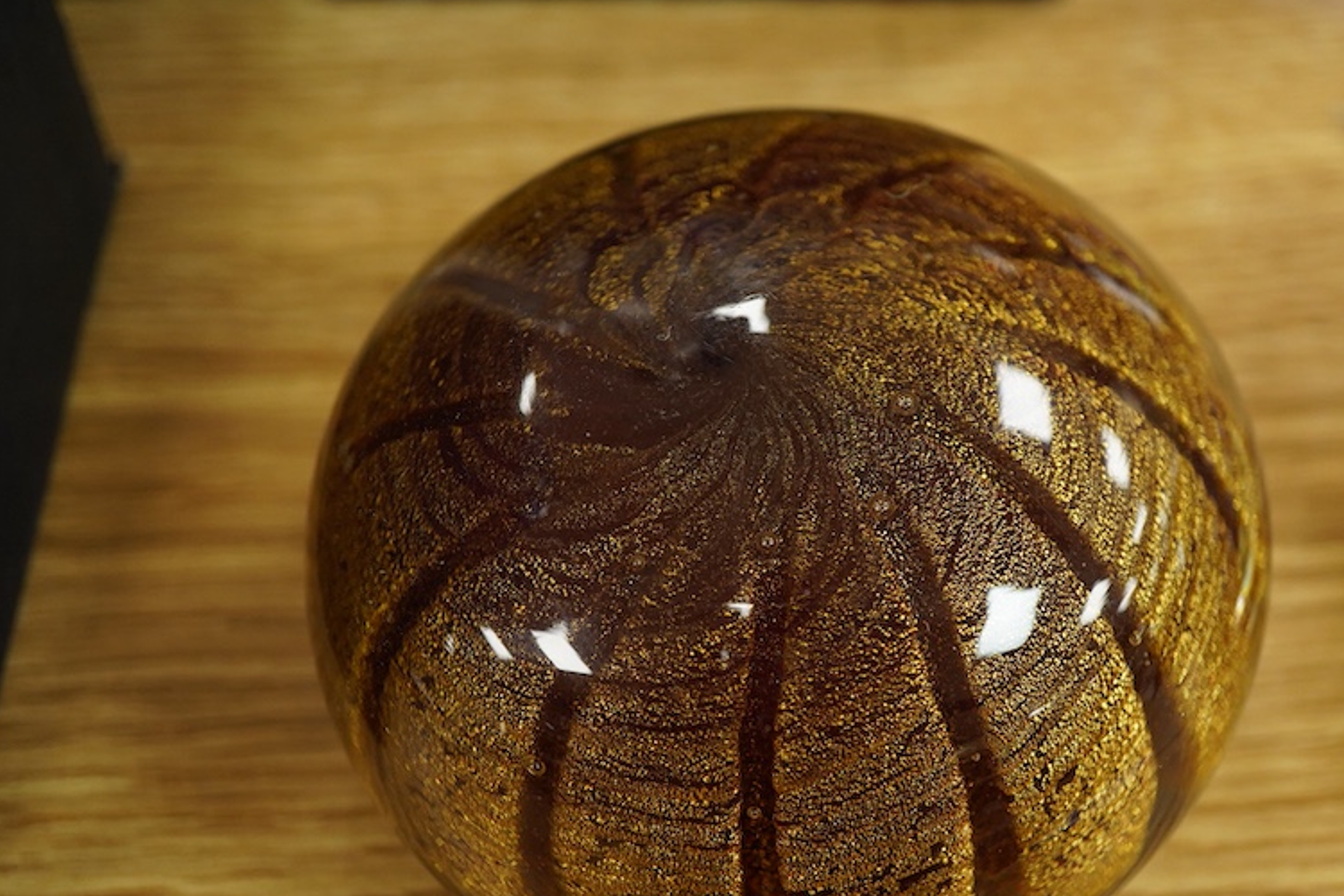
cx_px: 796
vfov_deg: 25.0
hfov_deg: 36.8
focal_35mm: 54
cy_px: 516
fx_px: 2016
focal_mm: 30
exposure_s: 1/125
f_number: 5
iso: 1250
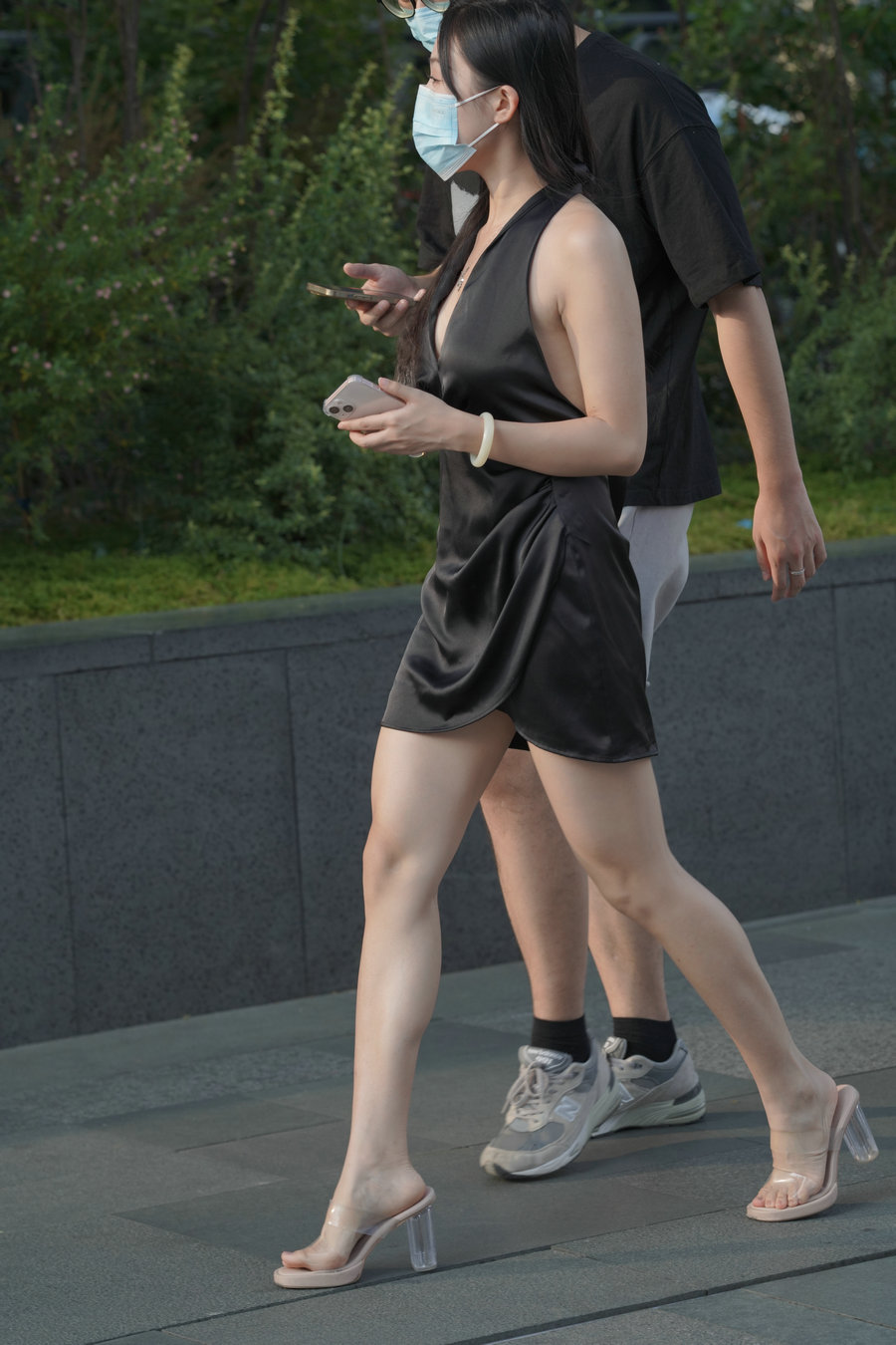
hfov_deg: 10.2
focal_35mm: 135
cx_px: 448
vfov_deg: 15.2
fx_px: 5040
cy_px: 672
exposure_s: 1/500
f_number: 5.6
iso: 400
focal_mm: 135
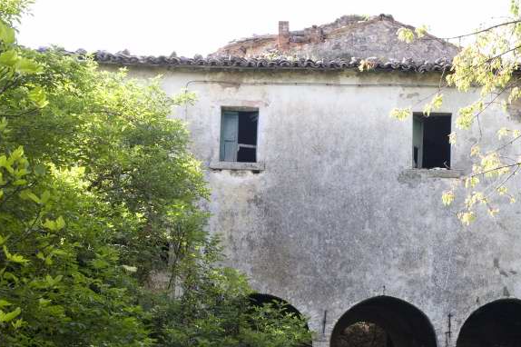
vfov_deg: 25.4
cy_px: 227
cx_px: 355
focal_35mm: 53
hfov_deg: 37.1
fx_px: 767
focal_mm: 38
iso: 800
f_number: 10
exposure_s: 1/250
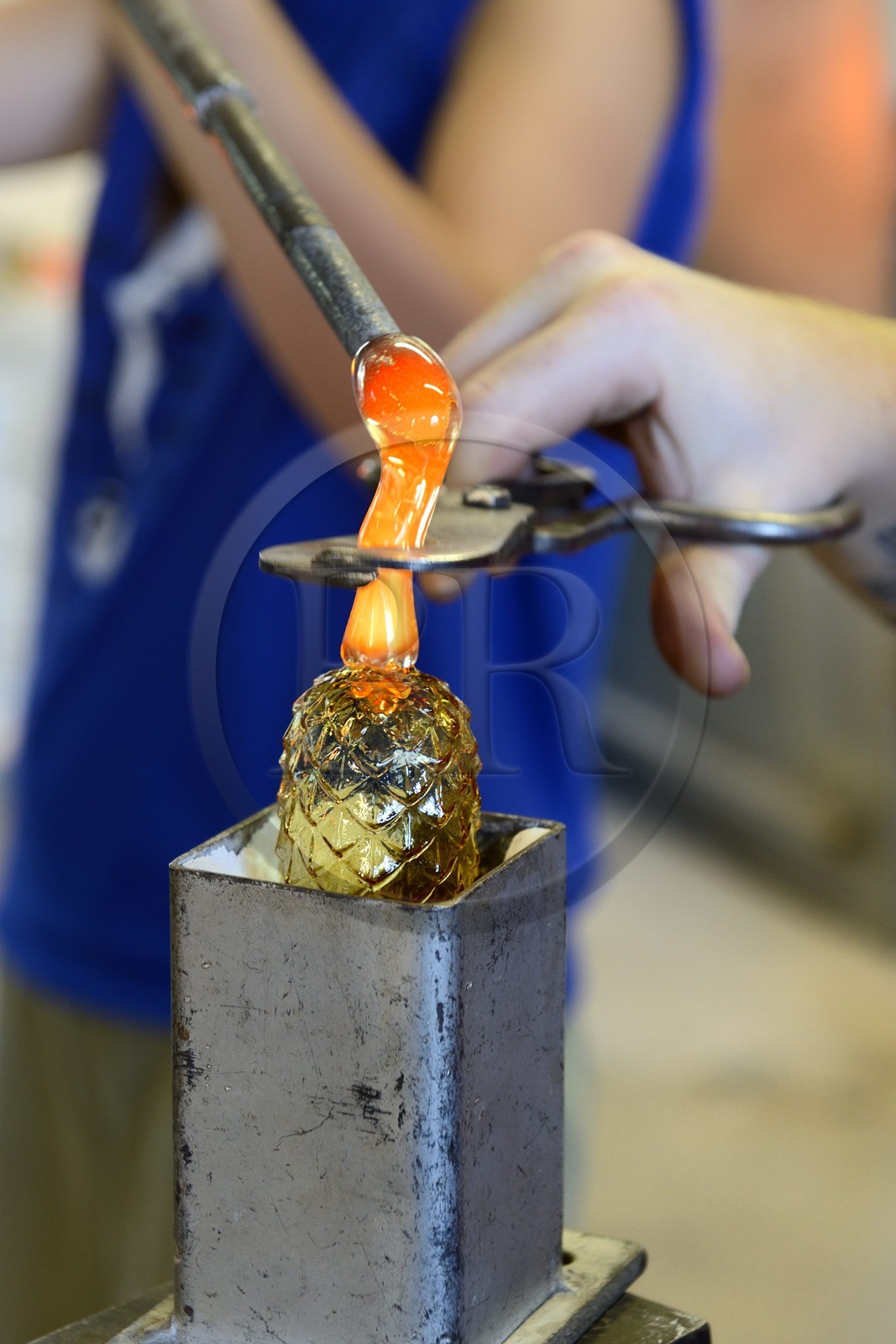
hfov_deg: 19.5
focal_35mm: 70
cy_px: 672
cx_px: 448
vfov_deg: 28.8
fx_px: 2613
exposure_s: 1/50
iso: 800
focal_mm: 70
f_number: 5.6
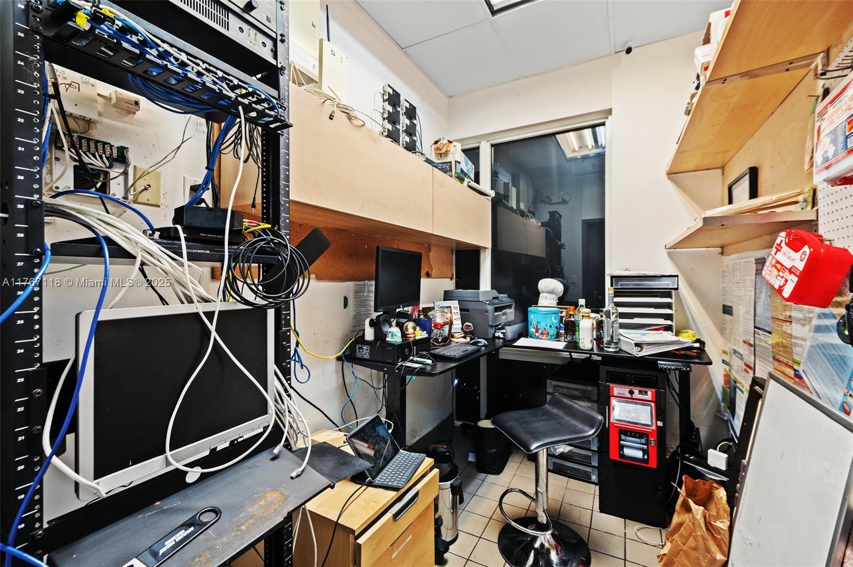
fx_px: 355
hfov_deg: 100.5
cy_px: 284
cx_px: 426
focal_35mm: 15
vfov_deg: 77.2
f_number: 8
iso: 200
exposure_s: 1
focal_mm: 15
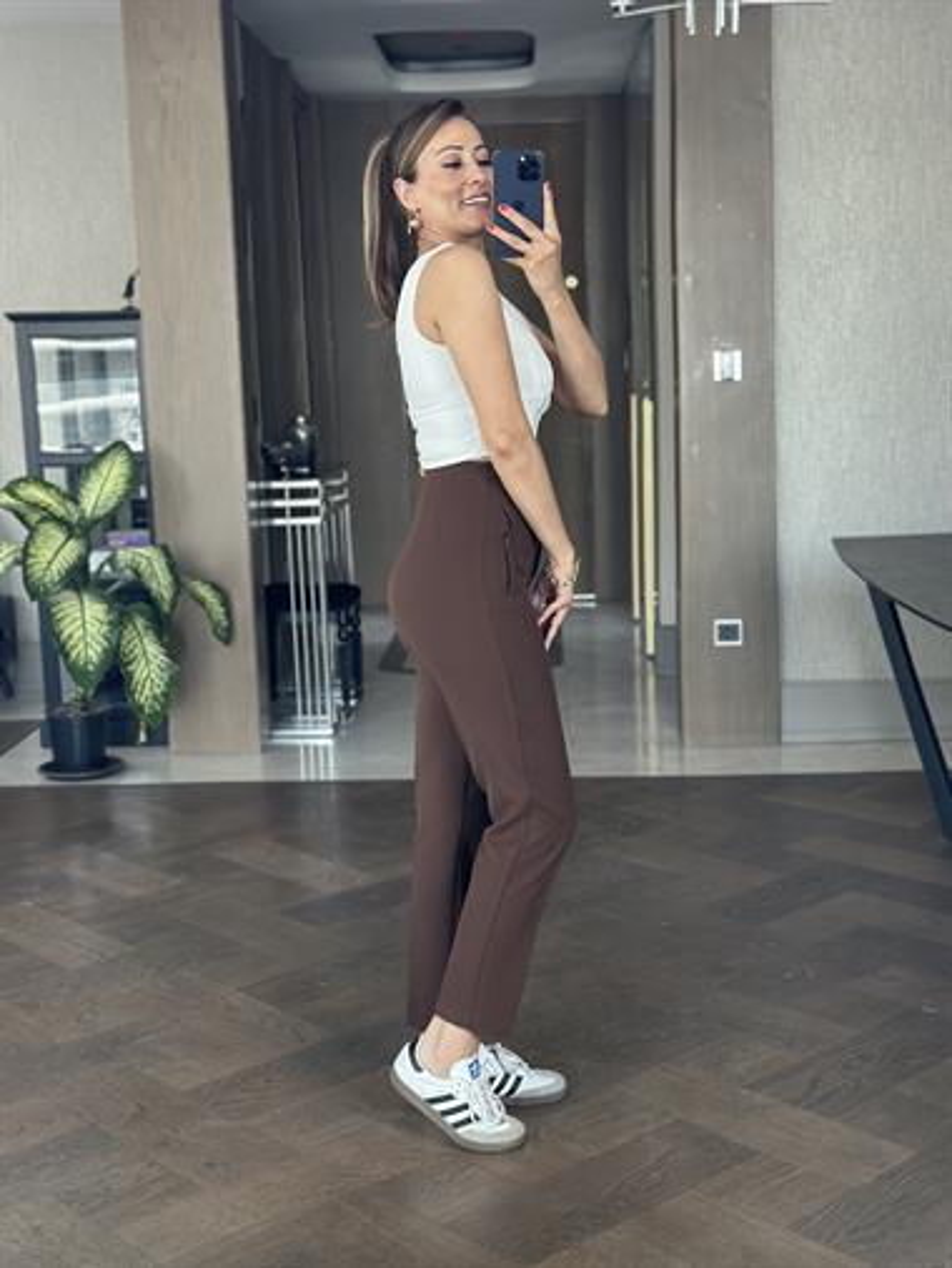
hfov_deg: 30.3
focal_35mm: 48
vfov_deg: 39.6
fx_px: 1759
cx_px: 476
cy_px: 634
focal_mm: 6.86
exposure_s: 1/60
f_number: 1.78
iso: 125
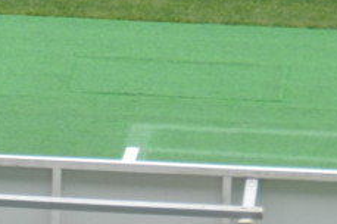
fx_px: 9731
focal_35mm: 1041
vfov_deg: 1.3
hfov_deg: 2.0
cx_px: -219
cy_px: 220
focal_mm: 50.8
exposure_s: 1/125
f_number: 5.3
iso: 160
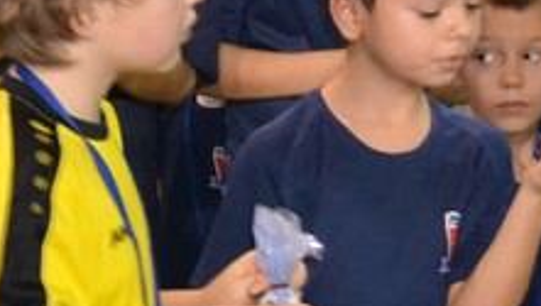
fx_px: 3131
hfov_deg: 9.2
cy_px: 271
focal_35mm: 218
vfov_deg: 5.6
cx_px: -568
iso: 2500
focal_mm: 24
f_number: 4
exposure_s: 1/60
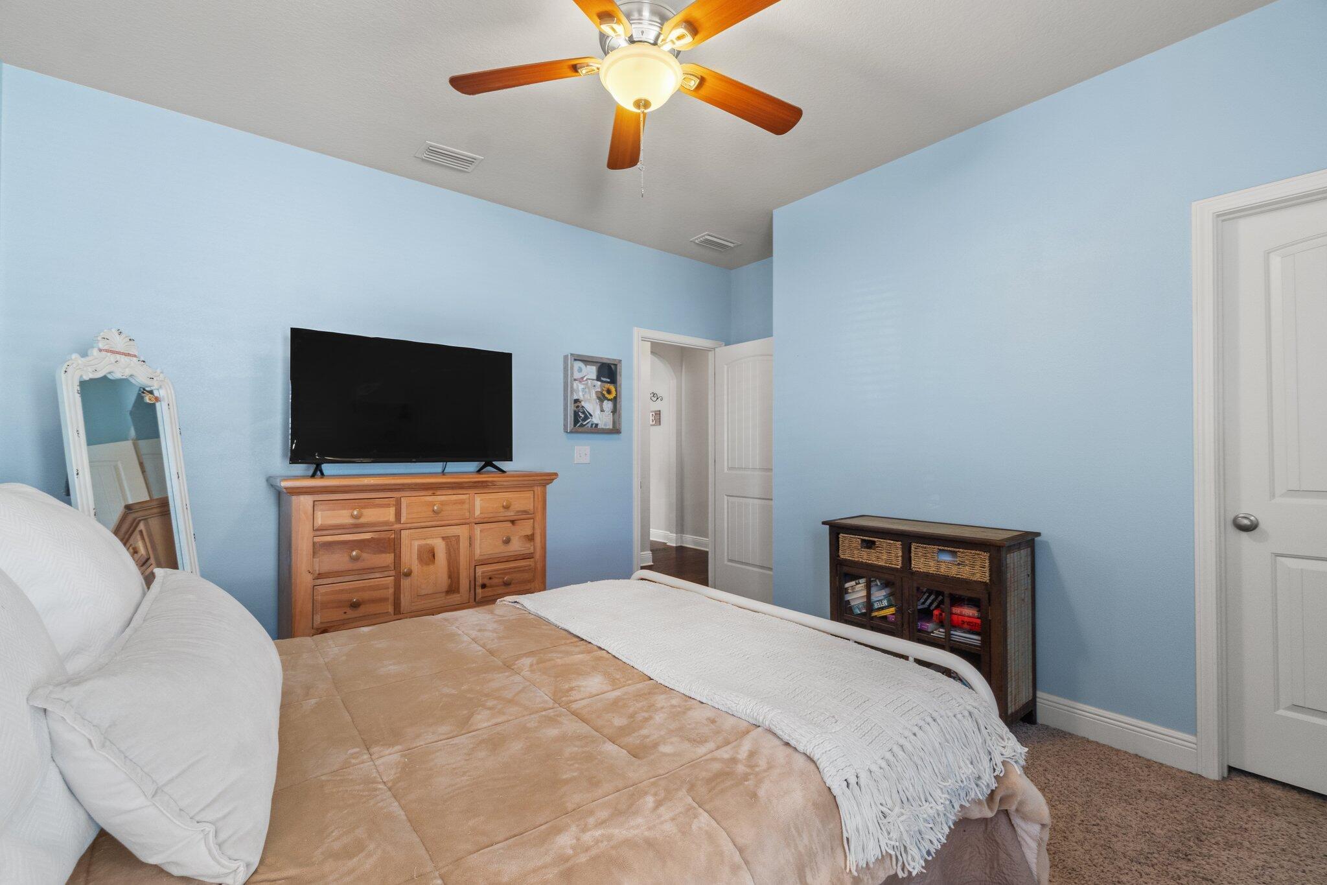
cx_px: 664
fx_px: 553
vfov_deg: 77.3
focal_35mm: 15
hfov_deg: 100.4
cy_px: 442
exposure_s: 5
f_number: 9
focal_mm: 10
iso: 400
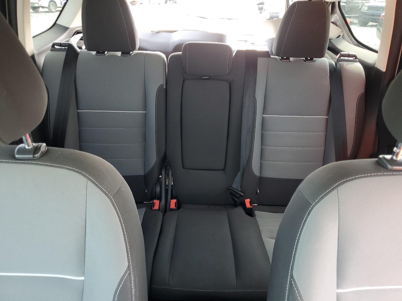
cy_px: 150
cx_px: 201
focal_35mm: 26
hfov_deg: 67.3
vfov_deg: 53.1
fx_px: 302
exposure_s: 1/60.2
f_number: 1.5
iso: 76
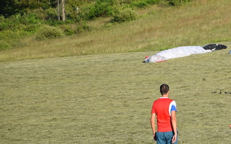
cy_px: 79
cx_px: 202
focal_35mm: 287
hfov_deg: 7.3
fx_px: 1807
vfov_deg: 4.6
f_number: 6.3
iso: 200
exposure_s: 1/640
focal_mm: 98
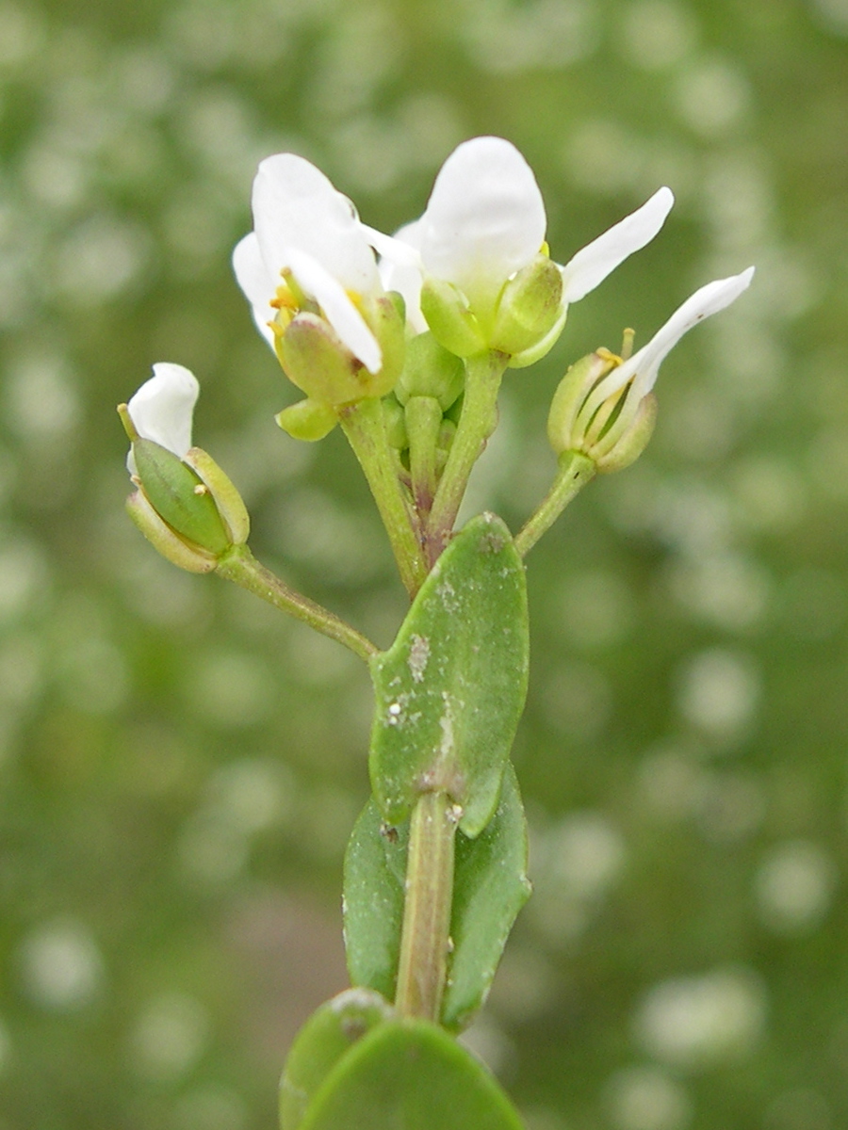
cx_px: 424
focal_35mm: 38
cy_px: 565
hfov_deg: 37.7
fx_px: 1241
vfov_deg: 49.0
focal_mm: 8
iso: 100
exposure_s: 1/244
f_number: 2.8
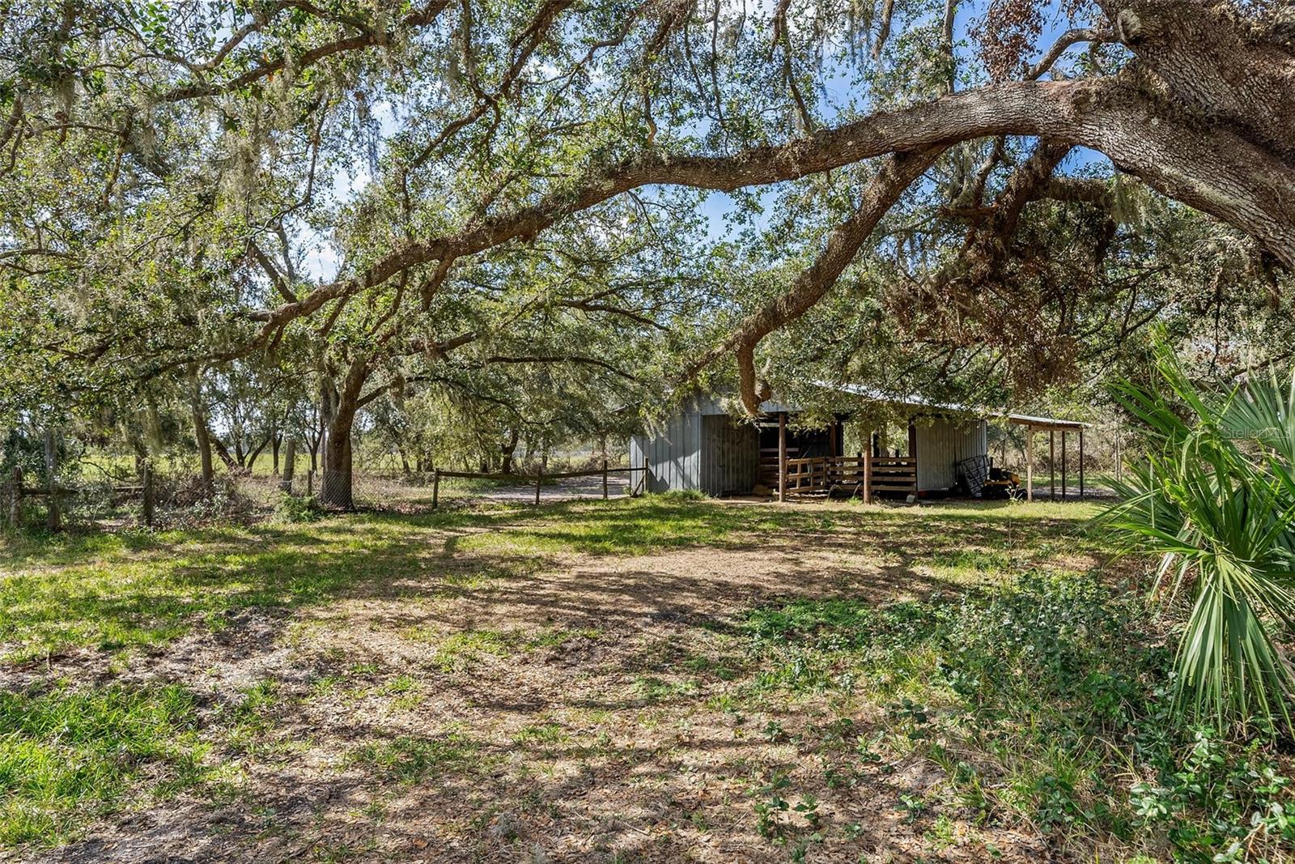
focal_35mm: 21
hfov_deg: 81.2
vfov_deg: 59.5
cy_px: 432
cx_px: 648
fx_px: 755
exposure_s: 1/50
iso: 250
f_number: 8
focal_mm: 21
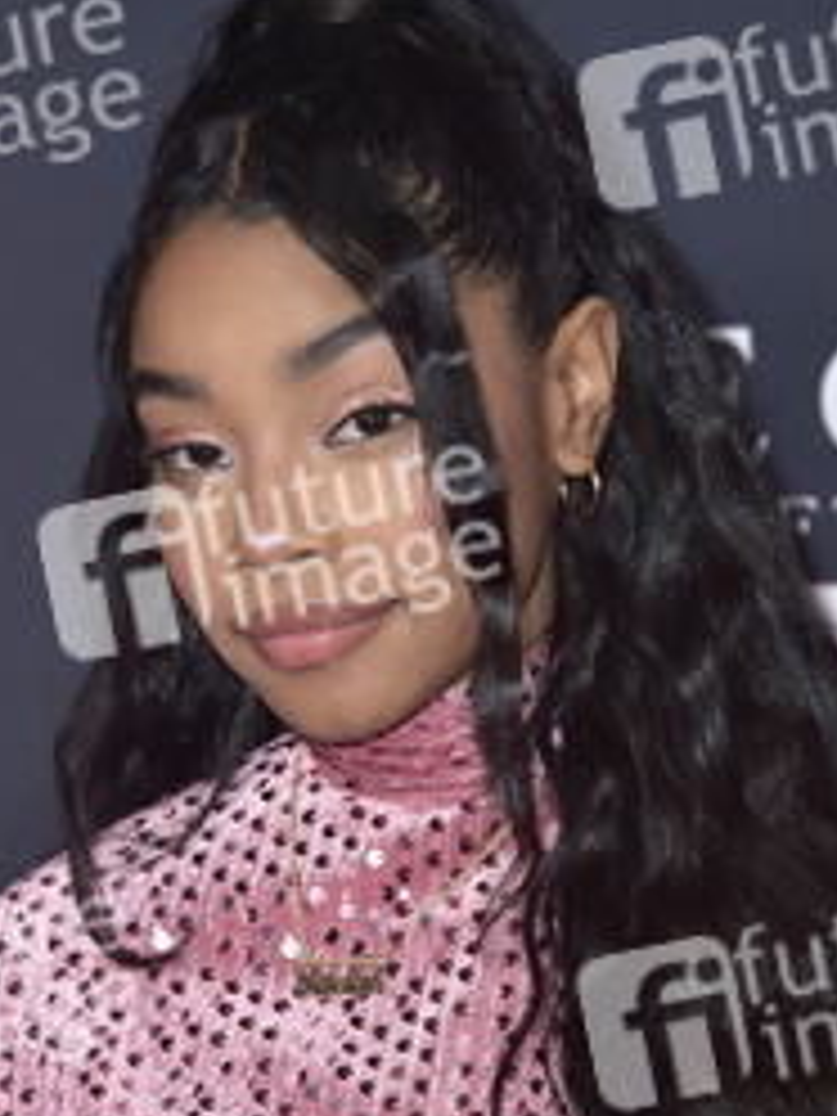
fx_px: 9511
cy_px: 778
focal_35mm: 295
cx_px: 403
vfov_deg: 6.7
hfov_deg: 5.0
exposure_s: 1/250
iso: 320
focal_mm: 190
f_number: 7.1
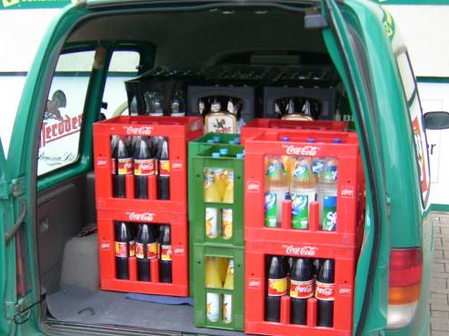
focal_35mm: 57
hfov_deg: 33.8
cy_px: 225
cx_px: 218
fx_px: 739
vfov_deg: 25.5
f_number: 2.8
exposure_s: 1/125
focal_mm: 5.95
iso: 50
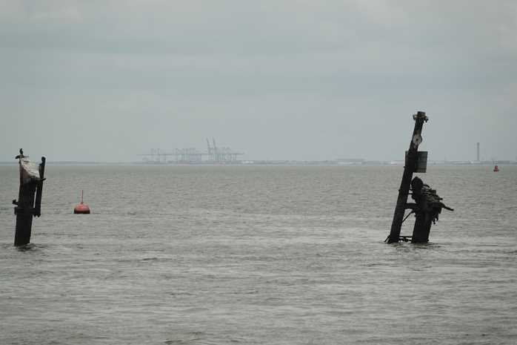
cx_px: 258
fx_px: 4149
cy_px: 172
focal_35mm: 289
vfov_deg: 4.8
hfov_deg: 7.1
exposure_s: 1/1000
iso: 100
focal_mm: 105.83
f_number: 5
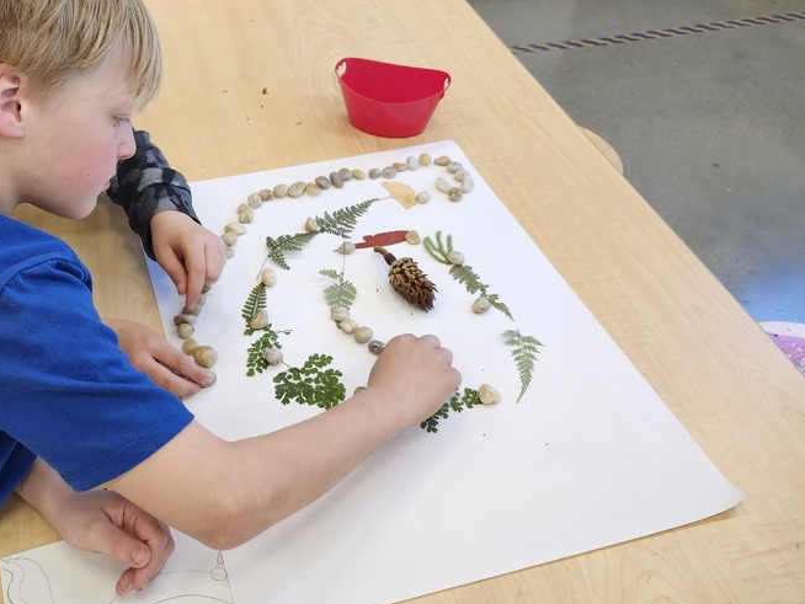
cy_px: 235
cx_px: 257
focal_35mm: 36
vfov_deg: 39.5
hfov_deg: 50.3
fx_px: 837
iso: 125
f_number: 1.8
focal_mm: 5.54
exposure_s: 1/120
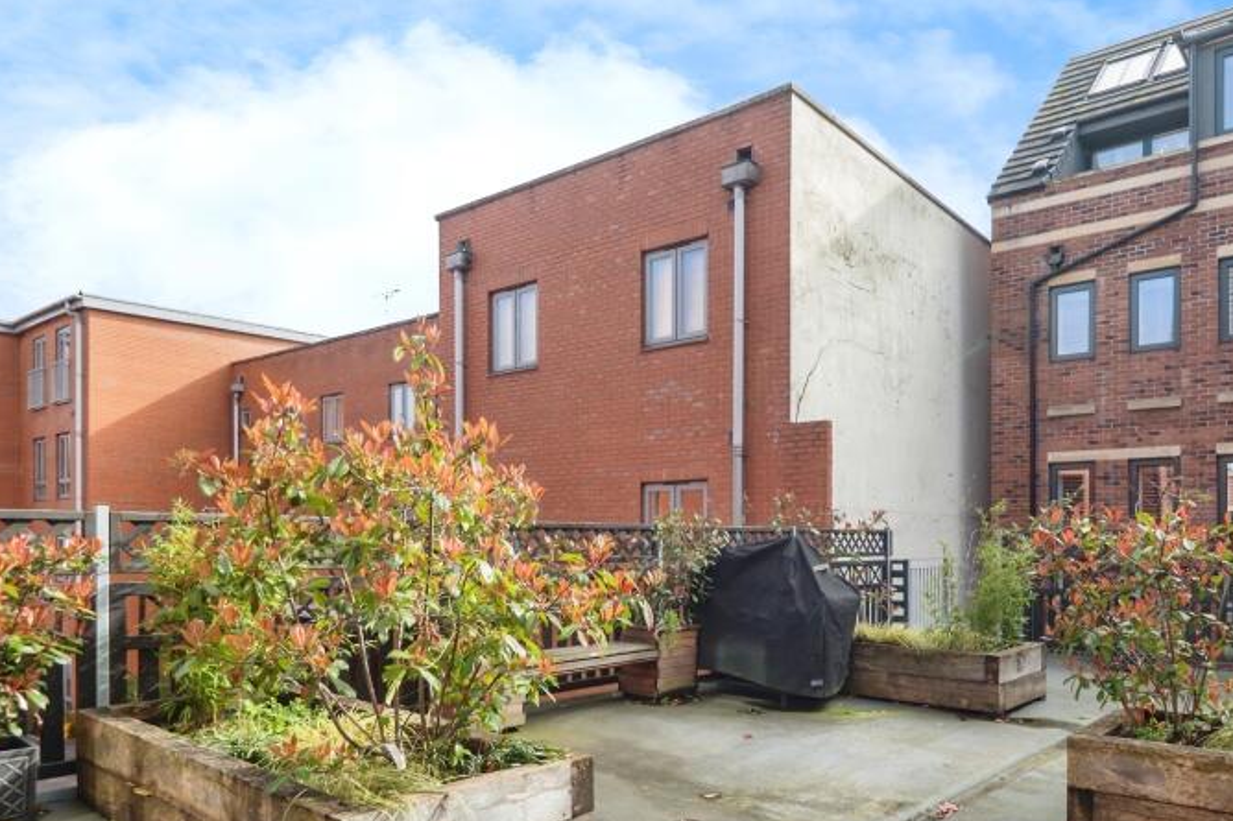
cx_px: 781
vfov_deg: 55.0
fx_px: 788
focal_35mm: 23
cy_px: 438
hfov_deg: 74.6
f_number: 4.5
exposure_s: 1/640
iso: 320
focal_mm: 10
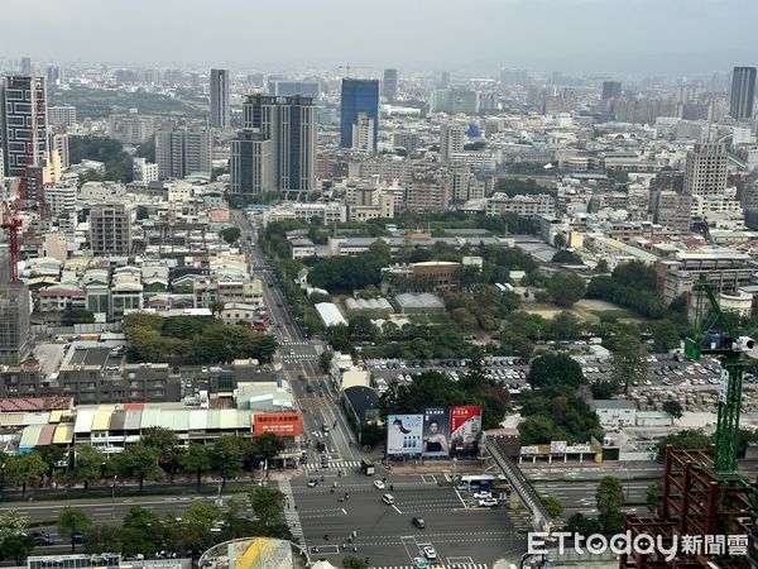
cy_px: 284
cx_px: 379
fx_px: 1051
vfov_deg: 30.3
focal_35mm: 48
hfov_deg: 39.7
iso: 64
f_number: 1.78
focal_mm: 6.86
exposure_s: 1/5556
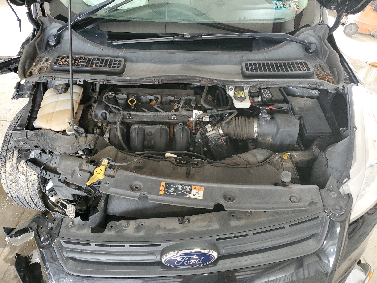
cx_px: 188
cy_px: 142
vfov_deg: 53.1
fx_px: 283
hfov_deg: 67.3
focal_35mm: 26
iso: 170
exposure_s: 1/60.2
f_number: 1.5
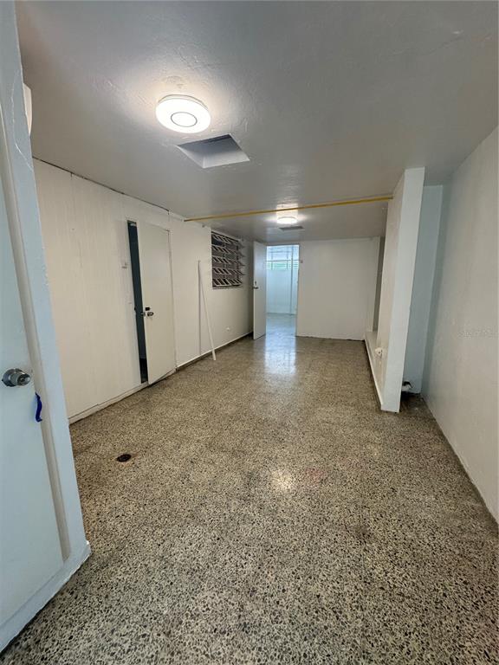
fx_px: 269
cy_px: 332
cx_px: 250
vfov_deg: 102.1
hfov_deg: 85.7
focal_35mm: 14
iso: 200
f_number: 2.2
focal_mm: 2.22
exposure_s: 1/120
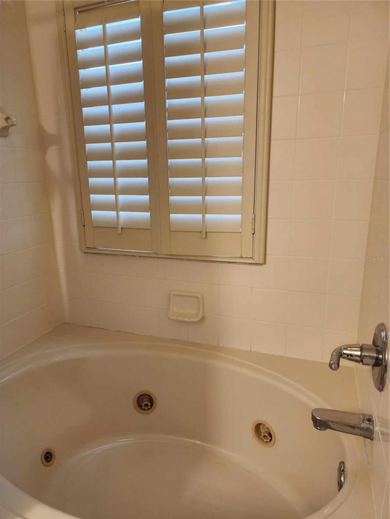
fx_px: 345
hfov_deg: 58.9
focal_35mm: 23
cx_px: 195
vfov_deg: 73.9
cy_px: 260
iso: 320
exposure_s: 1/120
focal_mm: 6.4
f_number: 1.8
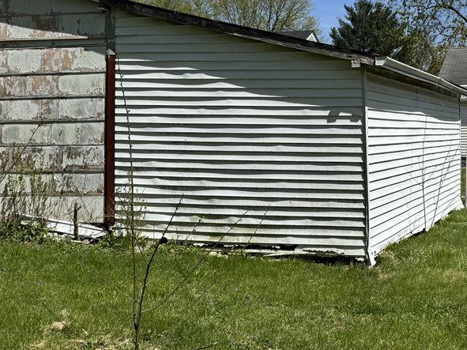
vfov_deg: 27.7
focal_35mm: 52
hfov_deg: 34.1
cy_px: 98
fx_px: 701
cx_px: 450
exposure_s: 1/5814
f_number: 1.78
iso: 80
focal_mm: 6.76
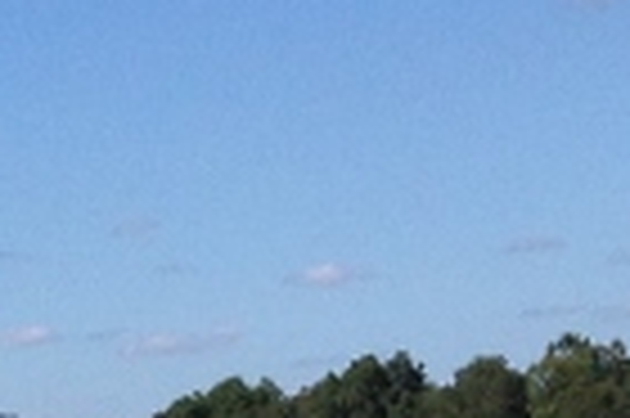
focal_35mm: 251
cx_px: -508
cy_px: 1267
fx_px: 4387
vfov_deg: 5.2
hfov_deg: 7.9
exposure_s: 1/2358
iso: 50
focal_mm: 4.12
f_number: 2.4
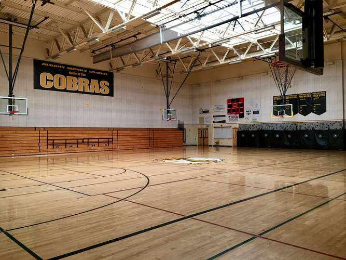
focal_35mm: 29
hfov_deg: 61.7
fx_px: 290
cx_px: 173
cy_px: 130
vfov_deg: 48.2
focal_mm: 4.15
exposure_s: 1/15
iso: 25
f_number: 2.2
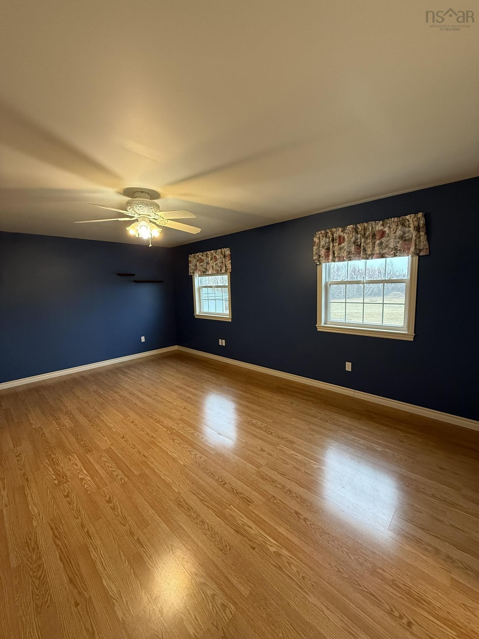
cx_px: 240
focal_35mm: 14
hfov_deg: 85.7
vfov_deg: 102.1
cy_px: 320
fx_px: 258
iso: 500
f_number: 2.2
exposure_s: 1/120
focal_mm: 2.22
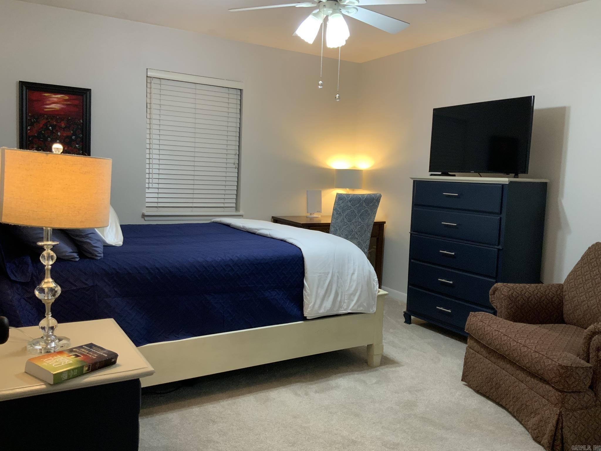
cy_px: 226
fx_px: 503
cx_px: 300
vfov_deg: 48.2
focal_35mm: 29
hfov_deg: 61.7
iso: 160
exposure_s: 1/60
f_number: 1.8
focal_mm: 3
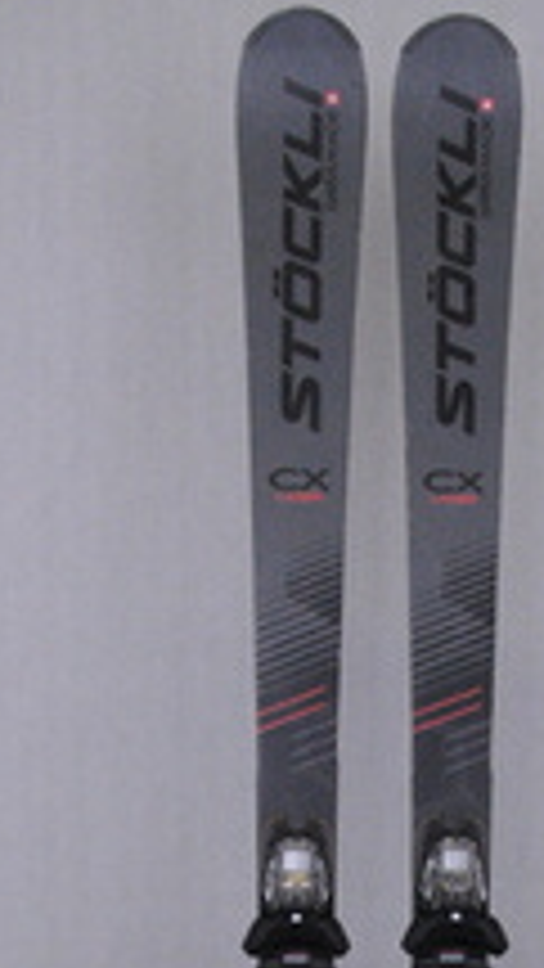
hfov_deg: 17.4
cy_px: 1009
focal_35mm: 69
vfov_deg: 28.3
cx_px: 366
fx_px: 1771
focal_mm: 21
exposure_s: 1/125
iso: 3200
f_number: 16
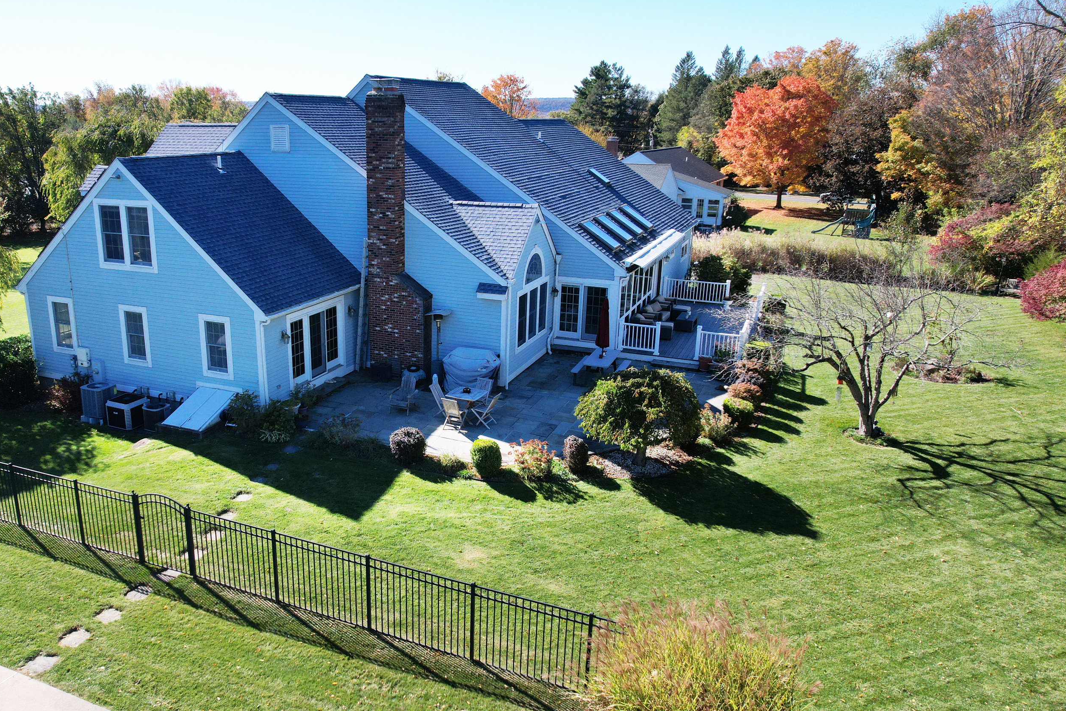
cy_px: 371
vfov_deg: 47.9
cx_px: 425
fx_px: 799
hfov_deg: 66.7
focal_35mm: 27
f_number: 2.8
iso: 200
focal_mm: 8.38
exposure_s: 1/2500
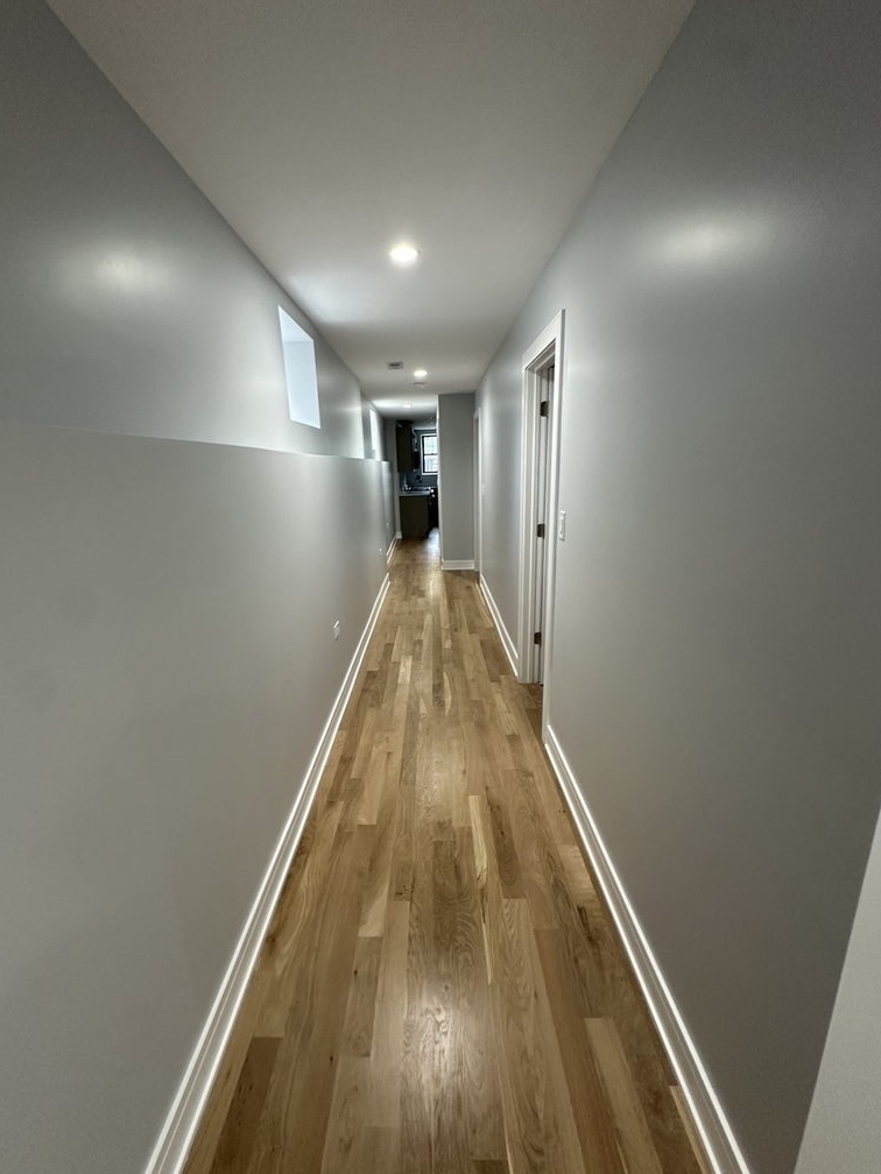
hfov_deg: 81.7
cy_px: 600
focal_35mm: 15
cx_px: 420
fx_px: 509
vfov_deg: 98.2
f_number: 2.2
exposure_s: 1/60
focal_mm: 2.22
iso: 250
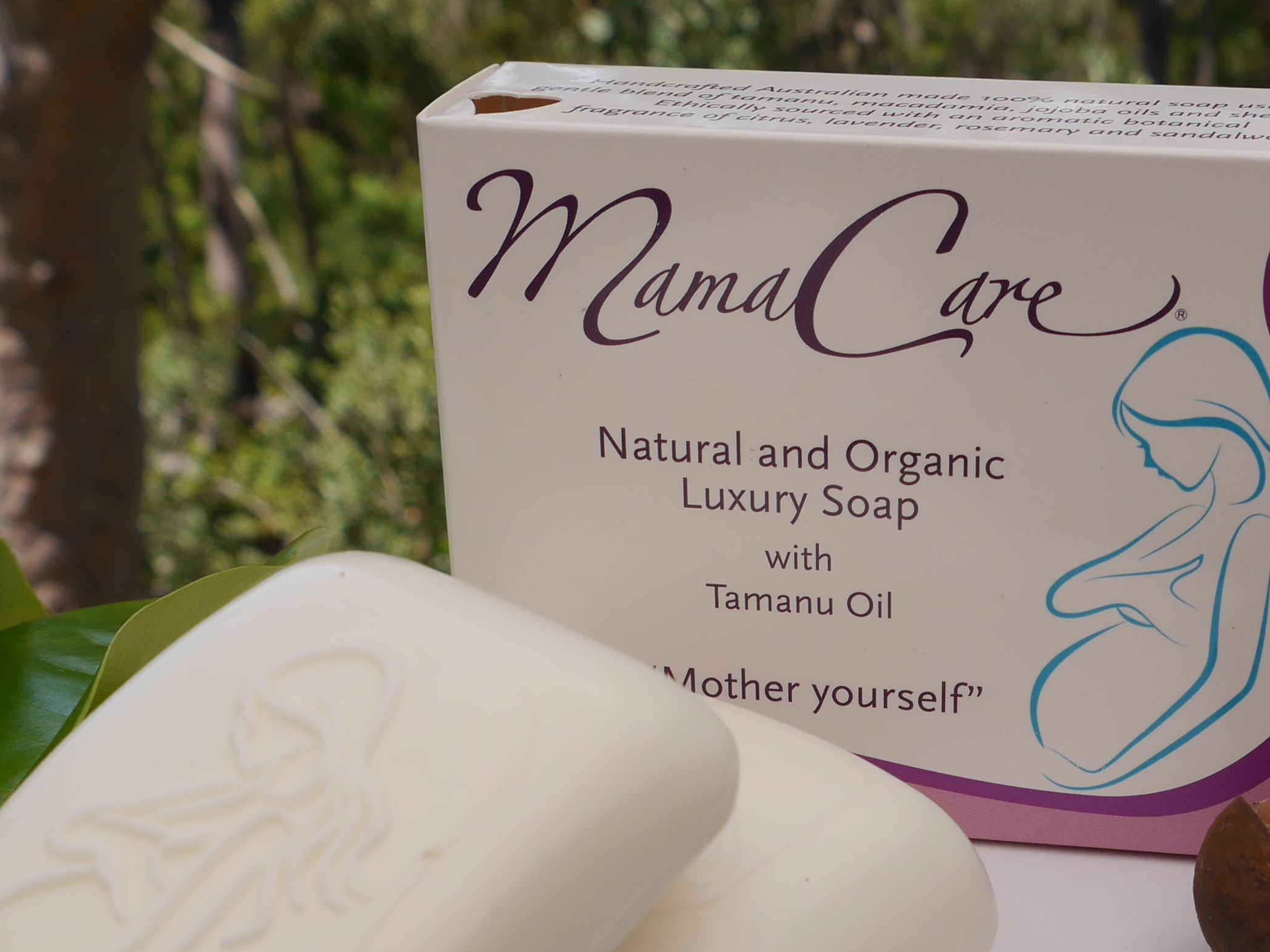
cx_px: 927
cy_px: 725
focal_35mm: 71
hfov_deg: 27.1
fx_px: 2605
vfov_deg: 20.5
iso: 160
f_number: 7.1
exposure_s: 1/400
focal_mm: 16
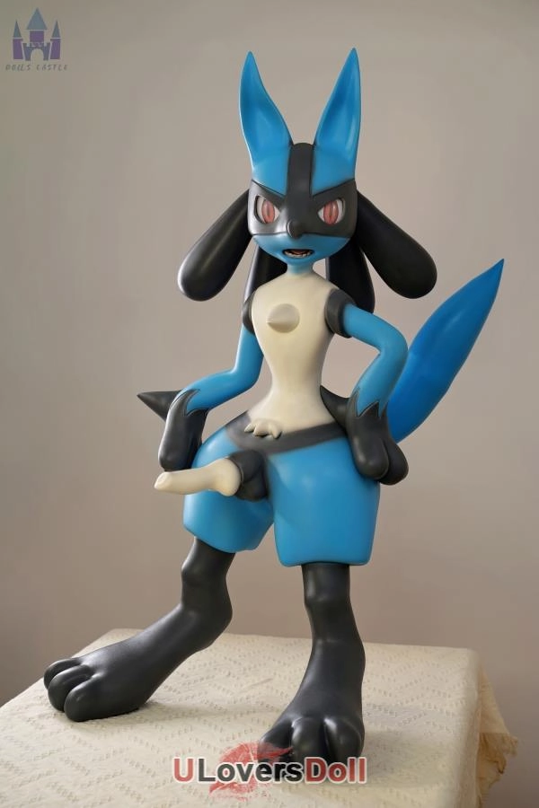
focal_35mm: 65
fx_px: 1460
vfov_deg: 31.0
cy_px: 404
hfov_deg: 20.9
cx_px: 270
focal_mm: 65
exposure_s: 1/50
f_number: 5
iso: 50
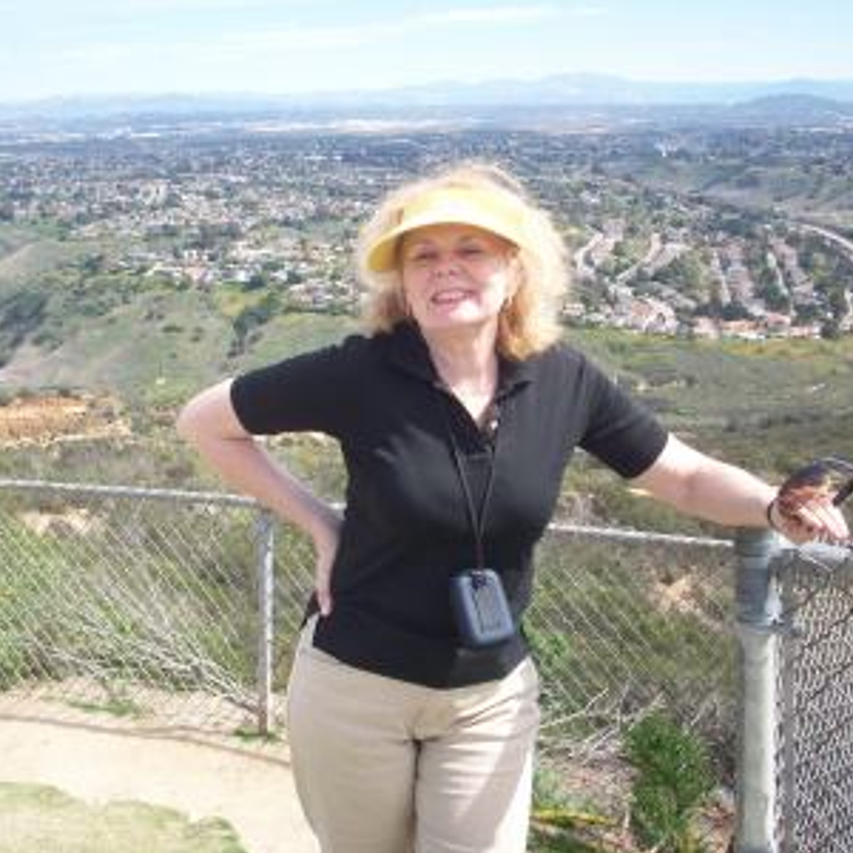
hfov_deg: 34.6
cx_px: 361
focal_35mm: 49
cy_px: 385
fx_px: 1366
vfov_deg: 34.7
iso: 80
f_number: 2.8
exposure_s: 1/696
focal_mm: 6.2
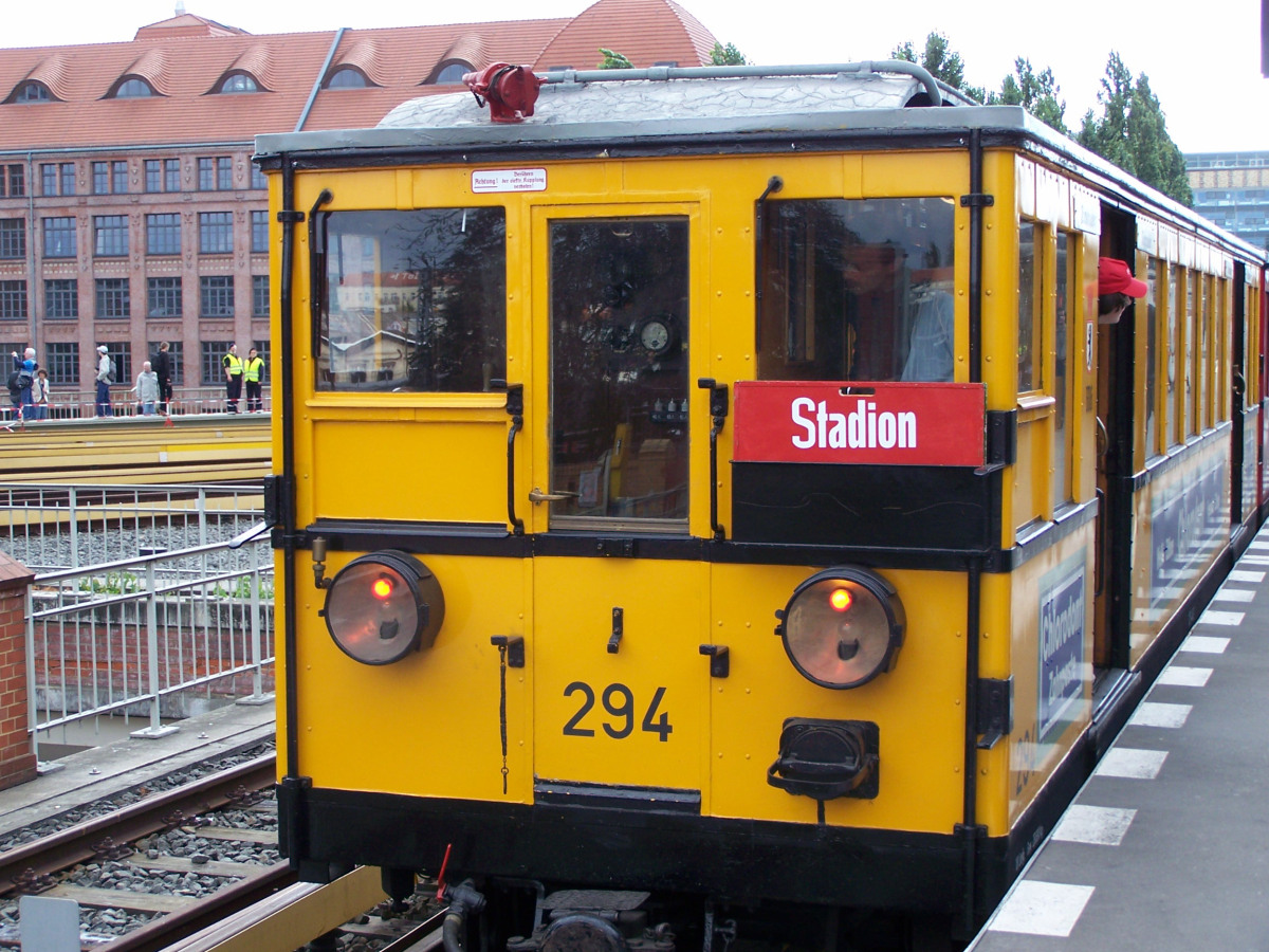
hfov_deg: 30.3
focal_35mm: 64
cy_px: 476
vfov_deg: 22.9
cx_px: 634
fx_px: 2346
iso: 80
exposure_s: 1/320
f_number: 3.2
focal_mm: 10.7
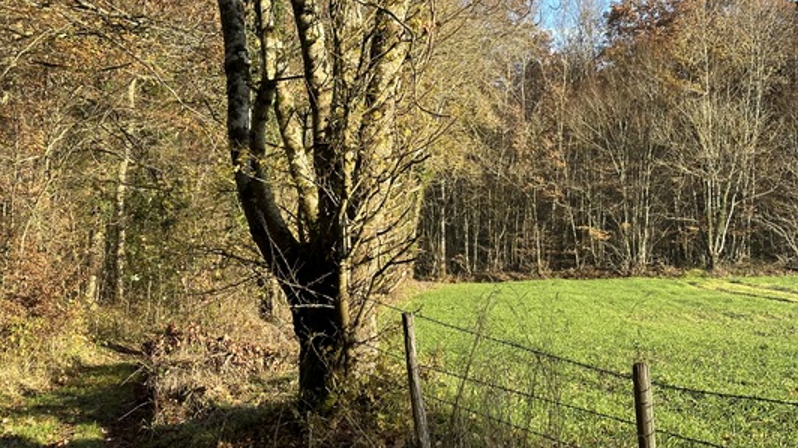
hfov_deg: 35.4
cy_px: 172
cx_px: 368
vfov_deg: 20.3
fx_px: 1248
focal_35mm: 59
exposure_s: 1/1009
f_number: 1.78
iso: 64
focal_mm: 6.86
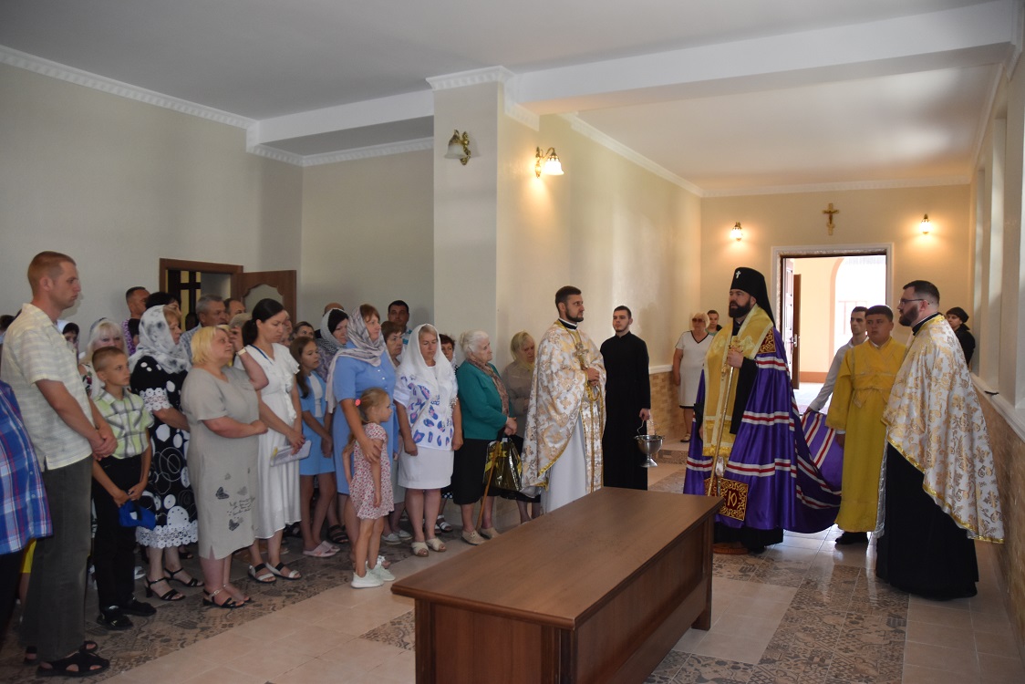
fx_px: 769
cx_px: 512
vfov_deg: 48.0
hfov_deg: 67.4
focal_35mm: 27
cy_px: 342
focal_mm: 18
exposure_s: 1/160
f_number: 3.5
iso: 800
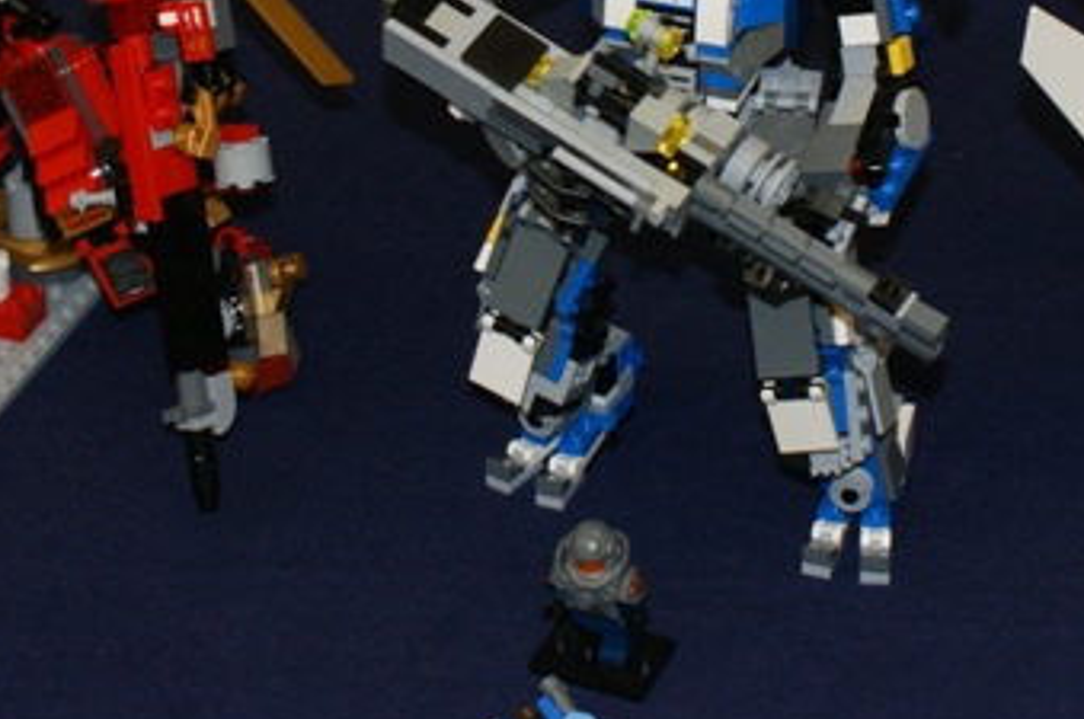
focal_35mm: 136
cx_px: 681
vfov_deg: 10.0
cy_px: 62
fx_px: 4089
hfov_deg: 15.1
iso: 400
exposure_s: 1/60
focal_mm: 30
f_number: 5.6
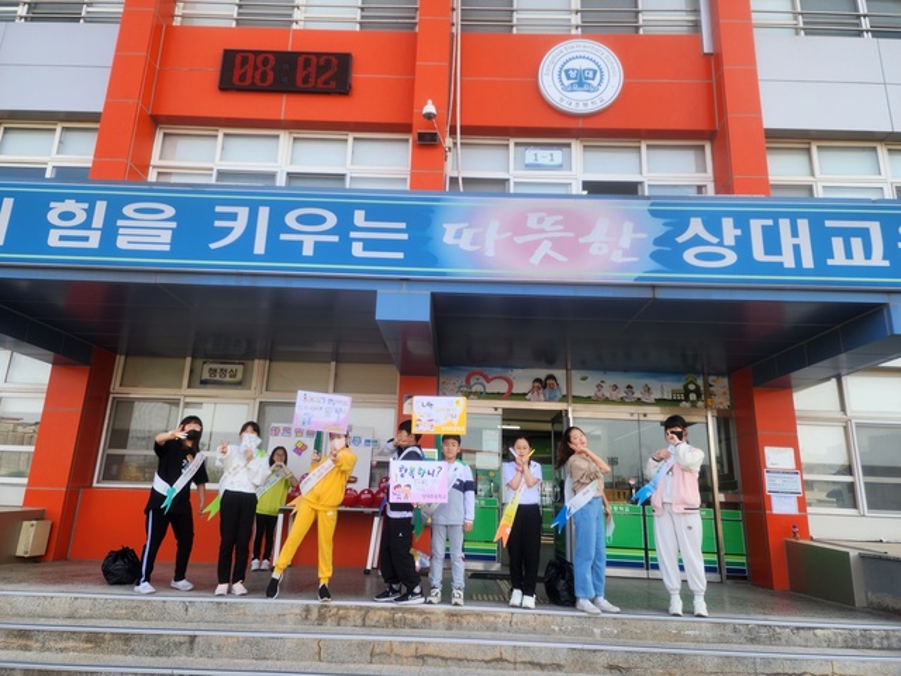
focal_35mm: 23
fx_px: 599
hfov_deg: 73.9
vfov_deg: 58.9
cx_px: 450
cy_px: 338
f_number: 1.8
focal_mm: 6.4
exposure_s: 1/200
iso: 12
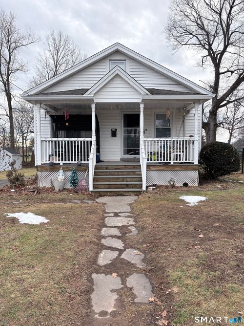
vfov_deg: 67.3
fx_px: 244
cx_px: 122
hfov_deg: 53.0
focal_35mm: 26
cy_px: 163
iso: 50
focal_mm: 5.96
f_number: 1.6
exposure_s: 1/392
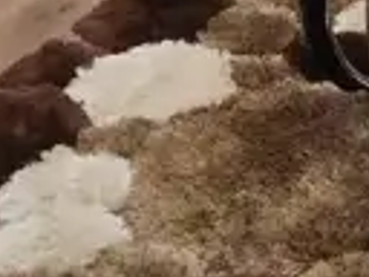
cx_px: 484
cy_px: -372
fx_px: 1908
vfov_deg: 7.7
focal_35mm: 179
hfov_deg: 10.8
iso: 400
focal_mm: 5.4
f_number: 1.8
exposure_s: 1/100
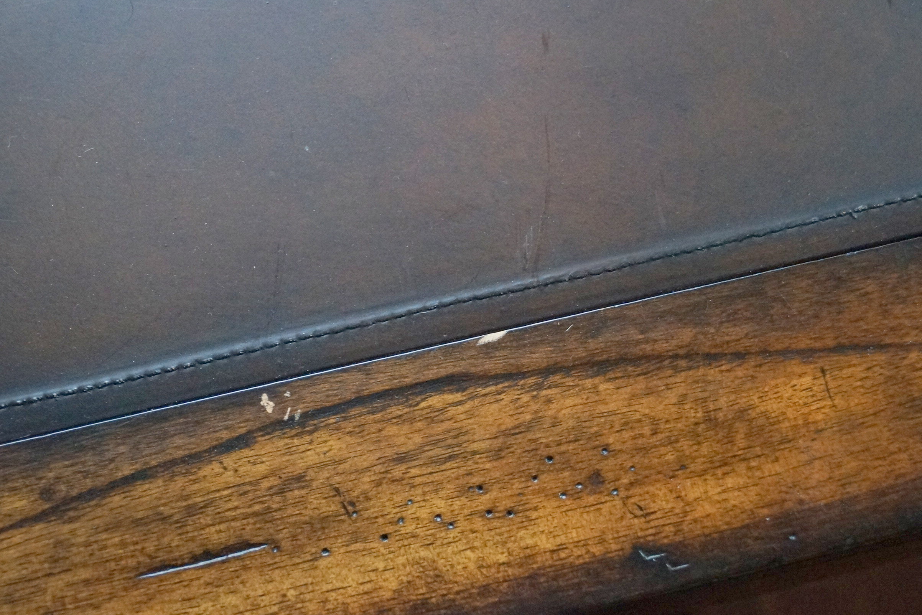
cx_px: 463
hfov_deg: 32.9
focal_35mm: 61
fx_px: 1562
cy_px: 307
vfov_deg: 22.3
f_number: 5
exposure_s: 1/50
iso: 3200
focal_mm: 40
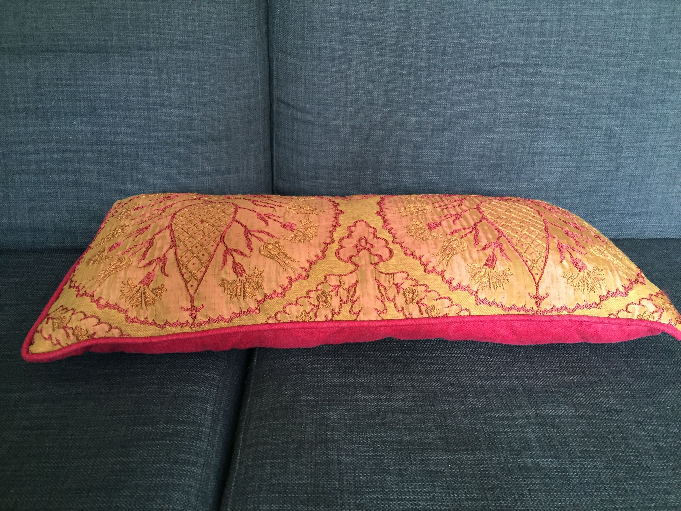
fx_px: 571
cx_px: 340
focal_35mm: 29
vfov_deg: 48.2
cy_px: 256
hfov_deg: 61.7
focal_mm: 4.15
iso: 250
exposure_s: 1/20
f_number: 2.2
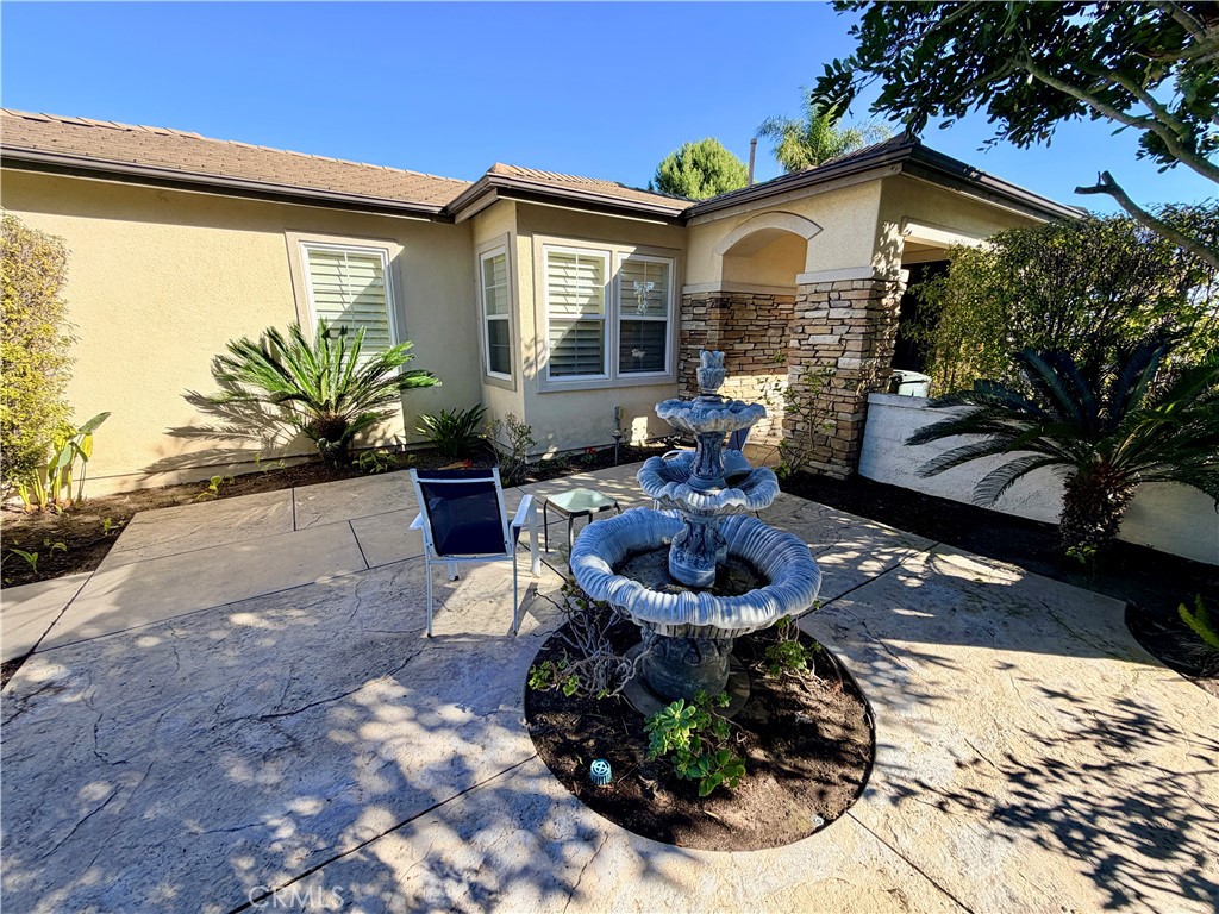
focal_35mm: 14
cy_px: 457
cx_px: 610
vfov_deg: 85.7
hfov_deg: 102.1
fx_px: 493
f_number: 2.2
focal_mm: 2.22
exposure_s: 1/596
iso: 40
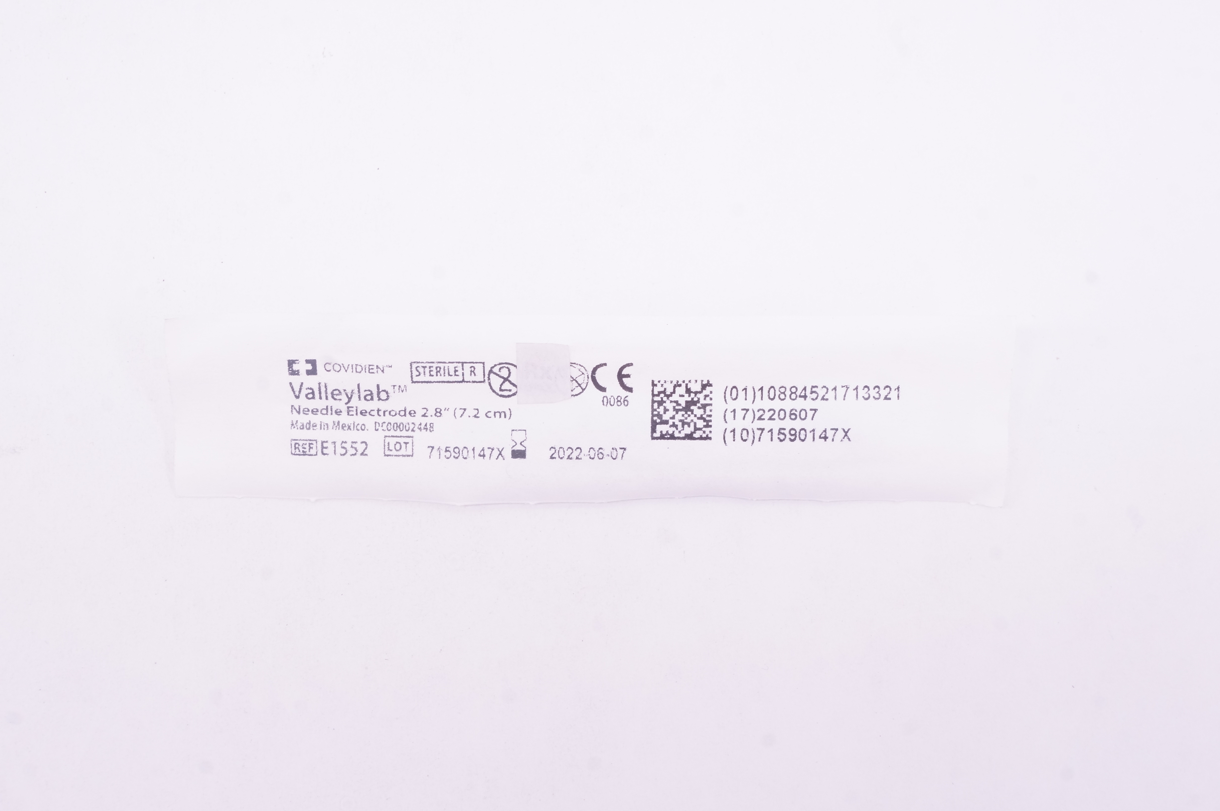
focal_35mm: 64
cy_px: 406
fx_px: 2183
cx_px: 610
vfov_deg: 21.0
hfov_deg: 31.2
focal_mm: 43
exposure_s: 1/25
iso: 800
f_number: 14
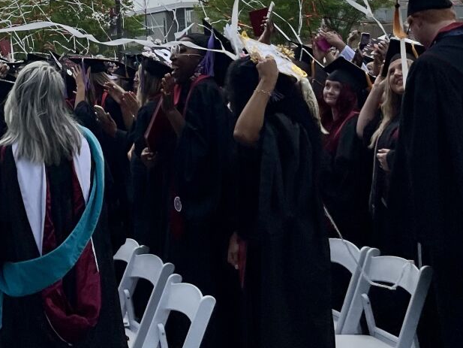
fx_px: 936
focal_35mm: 70
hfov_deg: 26.8
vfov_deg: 19.7
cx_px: 41
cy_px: -79
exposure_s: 1/8403
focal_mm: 5.1
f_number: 1.6
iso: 50
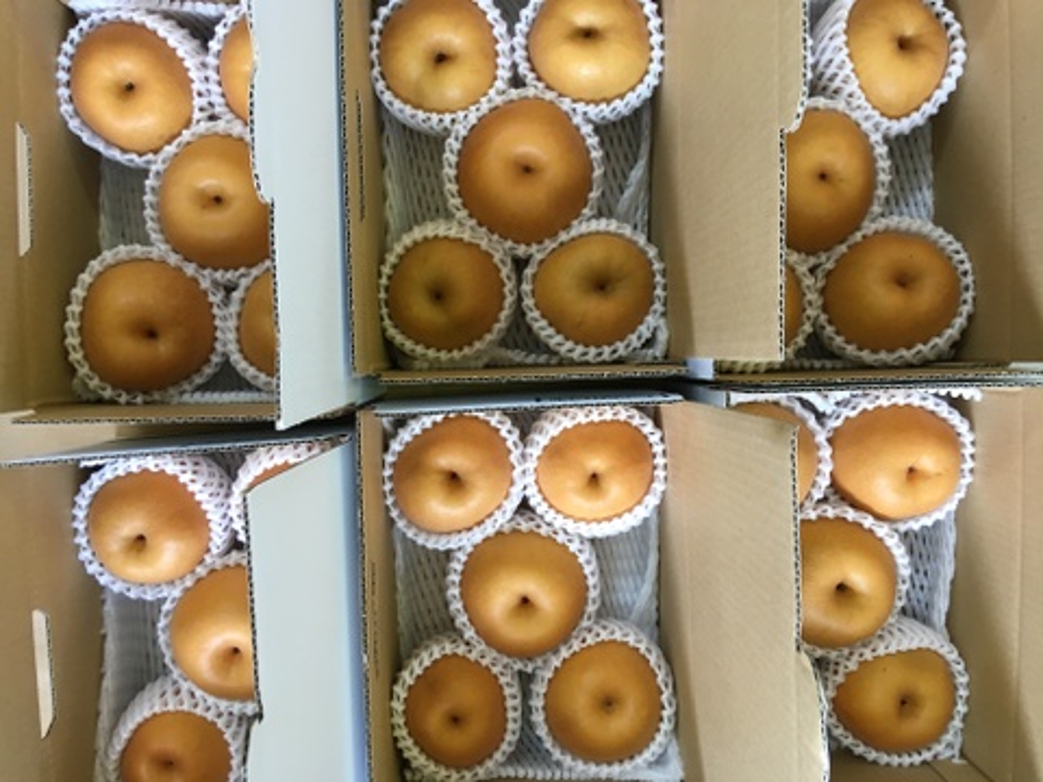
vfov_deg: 48.2
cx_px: 522
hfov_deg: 61.7
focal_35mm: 29
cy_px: 391
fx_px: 874
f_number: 2.2
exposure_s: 1/30
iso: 80
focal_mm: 4.15
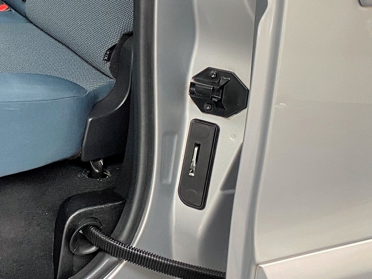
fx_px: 795
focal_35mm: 74
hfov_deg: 23.5
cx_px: -102
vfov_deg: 19.0
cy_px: -38
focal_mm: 4.25
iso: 100
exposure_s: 1/50
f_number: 1.8
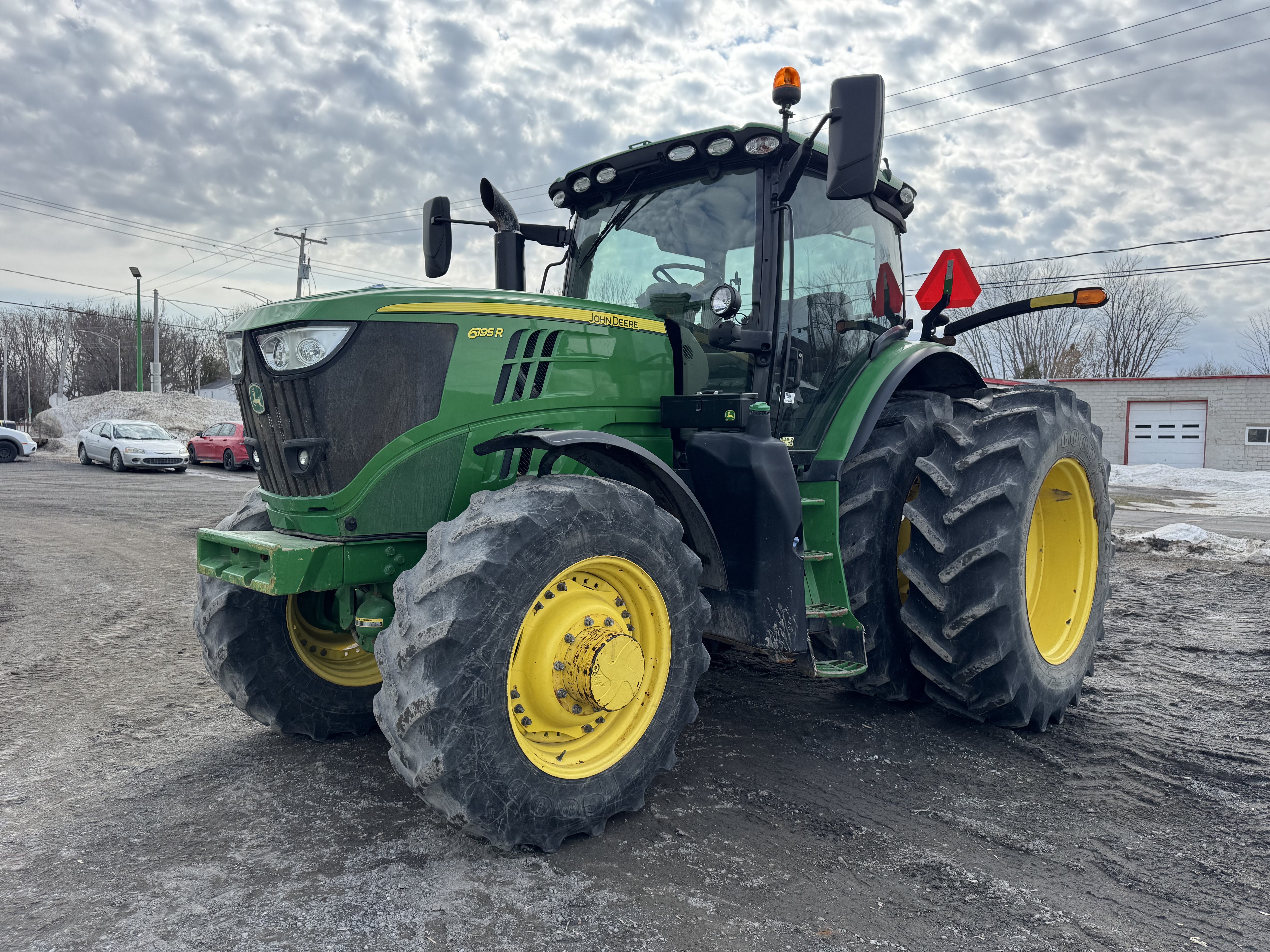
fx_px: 881
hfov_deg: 71.6
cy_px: 476
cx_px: 635
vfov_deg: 56.8
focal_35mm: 24
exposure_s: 1/3413
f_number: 1.78
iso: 80
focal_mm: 6.76
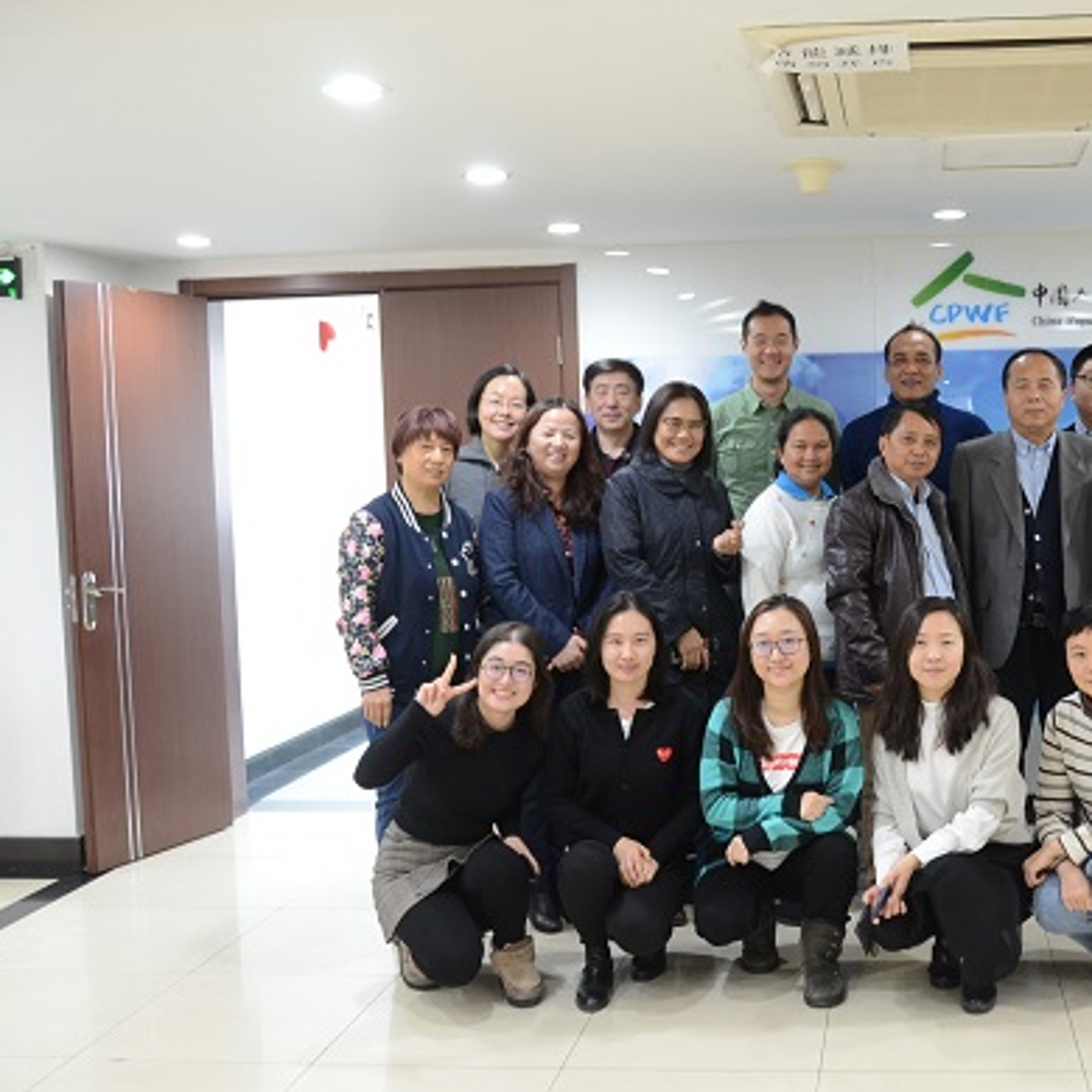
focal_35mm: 43
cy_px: 547
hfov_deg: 38.1
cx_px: 826
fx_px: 1535
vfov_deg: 39.2
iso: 640
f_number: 3.8
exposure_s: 1/8
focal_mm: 22
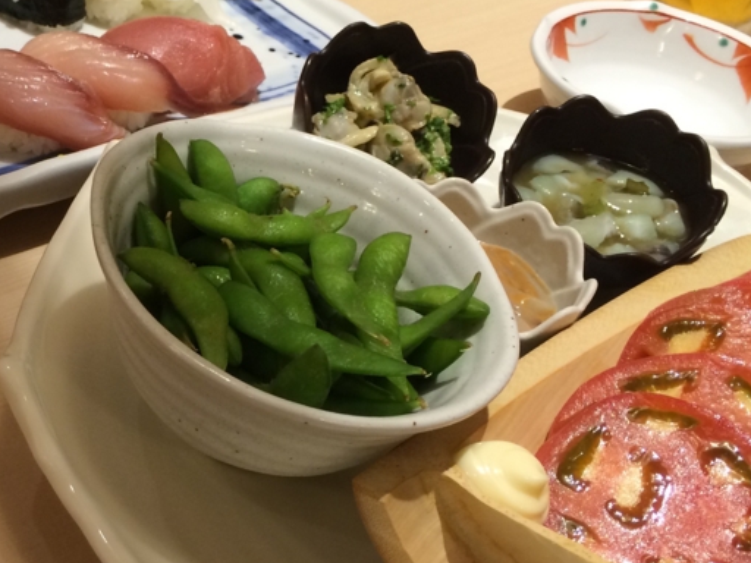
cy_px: 336
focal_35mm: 58
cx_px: 107
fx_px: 1258
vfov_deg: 25.2
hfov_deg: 32.0
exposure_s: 1/33
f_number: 2.2
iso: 64
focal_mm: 4.15
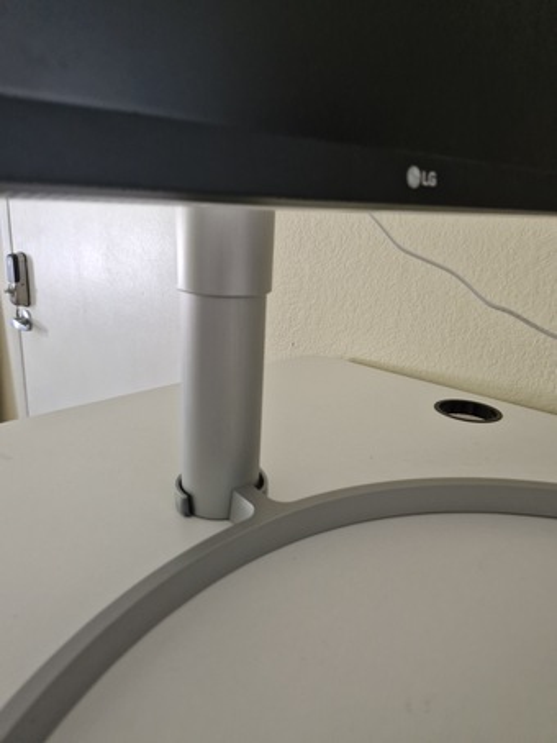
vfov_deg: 73.9
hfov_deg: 58.9
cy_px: 372
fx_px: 493
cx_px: 278
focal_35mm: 23
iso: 80
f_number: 1.8
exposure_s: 1/100
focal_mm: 5.54
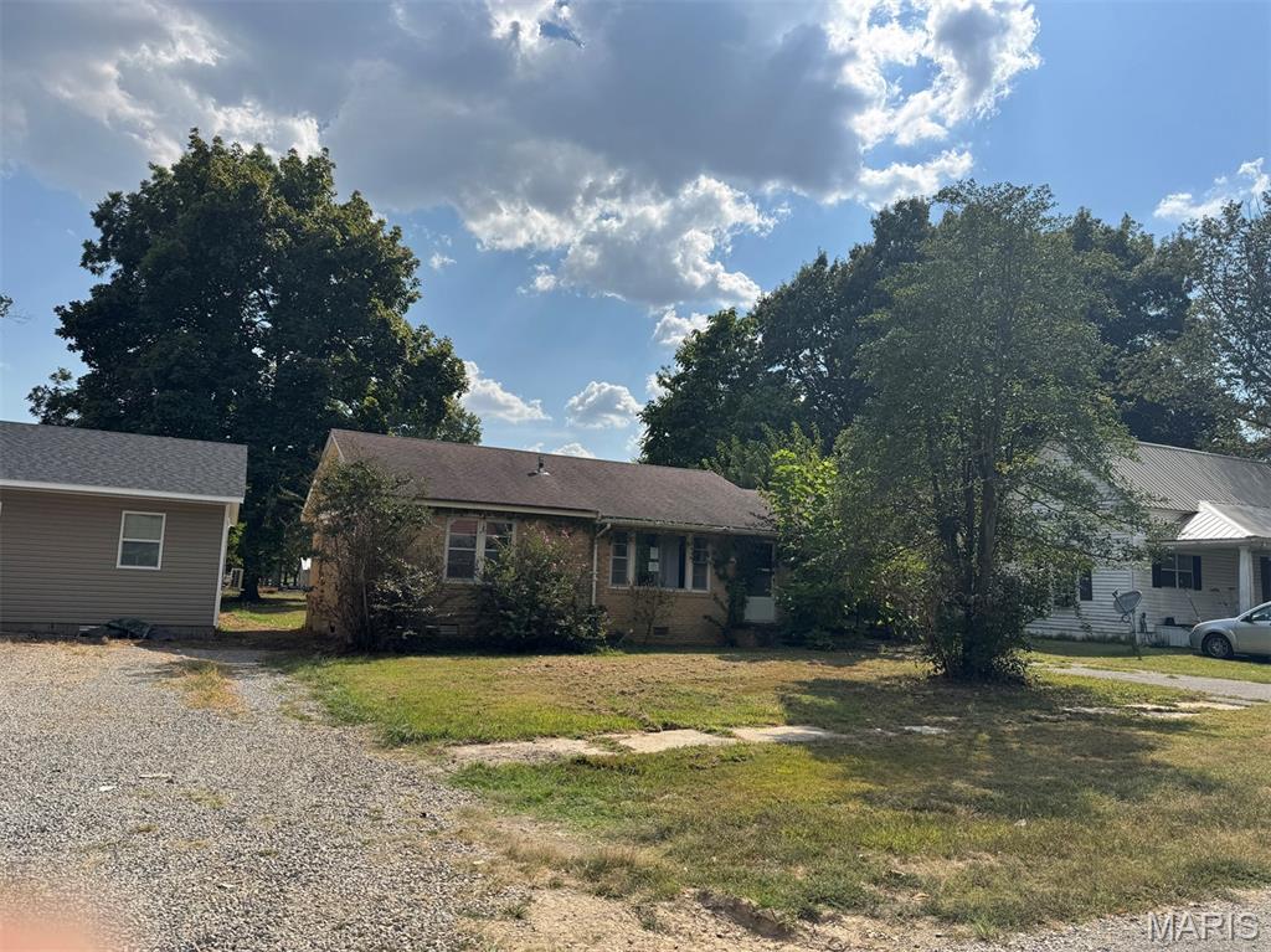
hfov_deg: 71.6
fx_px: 881
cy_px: 476
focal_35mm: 24
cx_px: 636
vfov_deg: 56.8
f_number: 1.78
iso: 80
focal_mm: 6.76
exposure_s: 1/7092
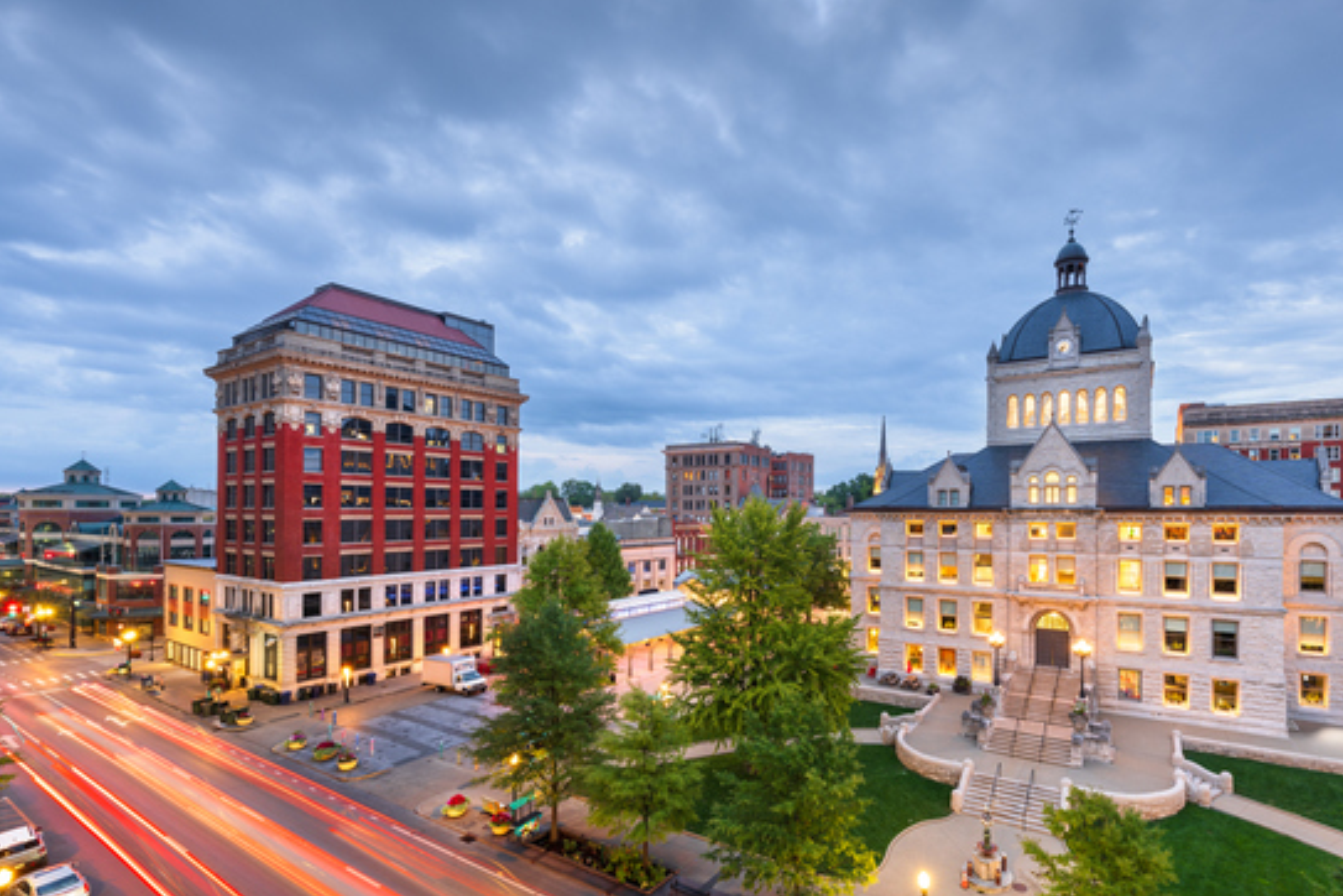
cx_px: 794
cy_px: 514
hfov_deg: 95.7
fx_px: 597
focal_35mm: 16
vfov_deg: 73.3
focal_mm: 12
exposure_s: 8
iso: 100
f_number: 8
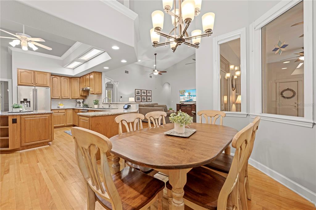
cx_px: 158
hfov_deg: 104.3
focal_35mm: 14
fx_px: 123
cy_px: 105
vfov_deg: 81.2
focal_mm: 14
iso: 320
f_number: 8
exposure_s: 1
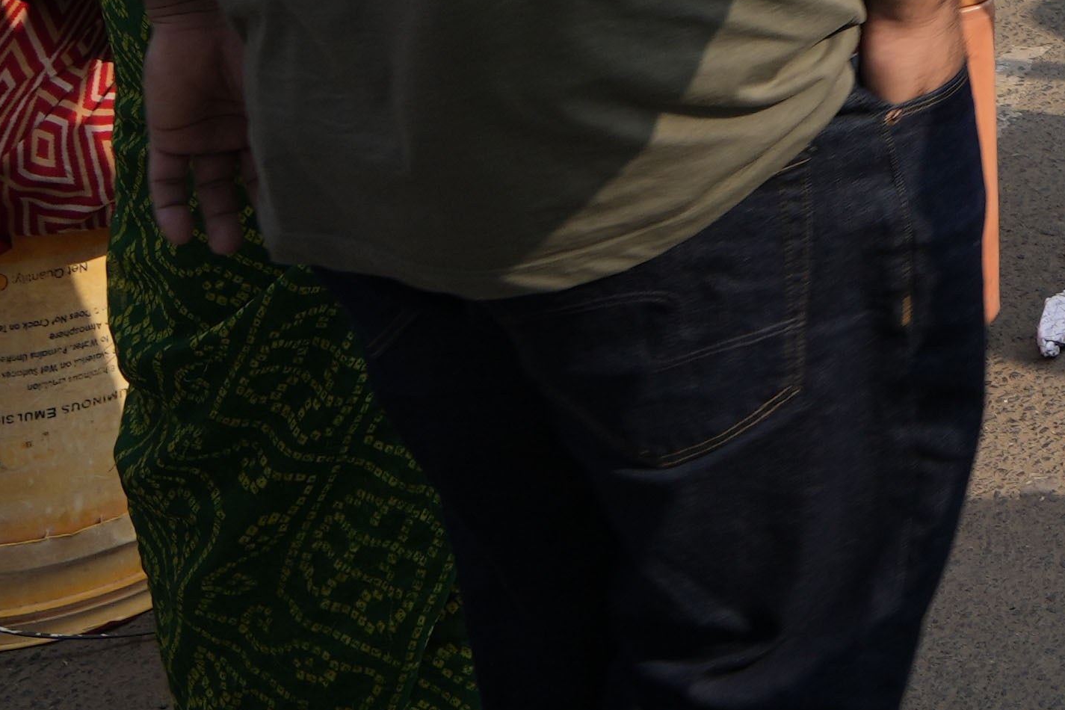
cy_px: -1025
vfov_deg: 11.5
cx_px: 2211
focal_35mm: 97
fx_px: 2869
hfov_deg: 15.8
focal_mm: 16
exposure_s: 1/250
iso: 100
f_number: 6.3
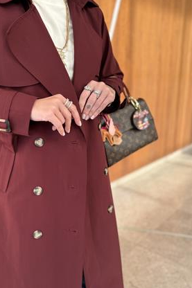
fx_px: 256
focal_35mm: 32
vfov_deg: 58.7
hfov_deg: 40.4
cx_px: 58
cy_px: 148
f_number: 1.78
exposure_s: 1/121
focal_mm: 6.76
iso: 160
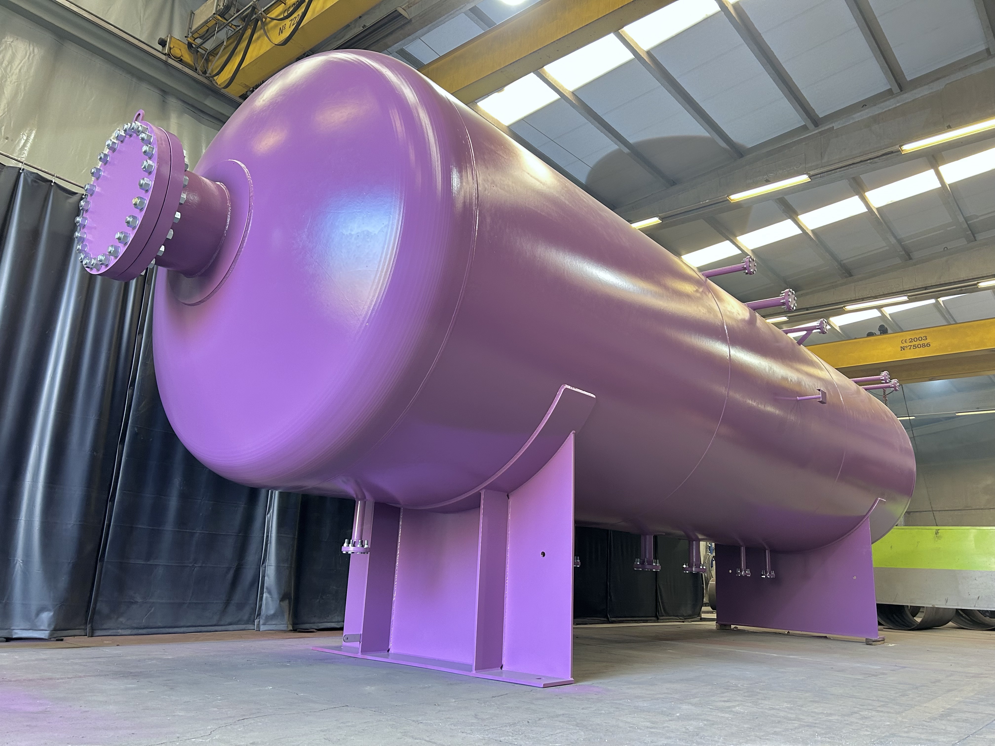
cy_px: 373
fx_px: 747
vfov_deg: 53.1
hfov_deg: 67.3
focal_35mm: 26
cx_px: 498
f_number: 1.5
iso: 125
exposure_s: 1/60
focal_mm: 5.7
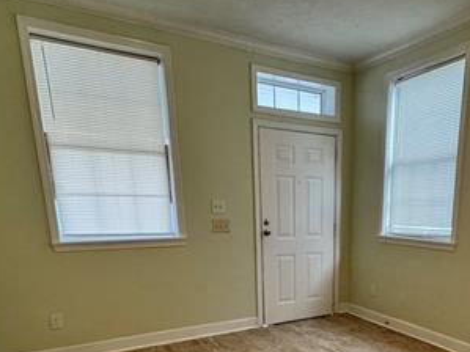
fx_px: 407
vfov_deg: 43.4
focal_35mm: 30
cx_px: 333
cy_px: 306
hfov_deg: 57.9
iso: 160
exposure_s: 1/120
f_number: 2.2
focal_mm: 2.22
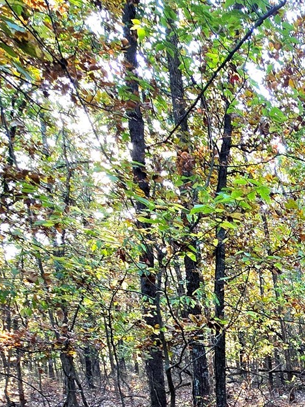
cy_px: 430
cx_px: 432
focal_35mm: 40
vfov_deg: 39.6
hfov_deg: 27.5
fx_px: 470
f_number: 2.2
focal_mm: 2.2
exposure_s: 1/60.2
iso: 64
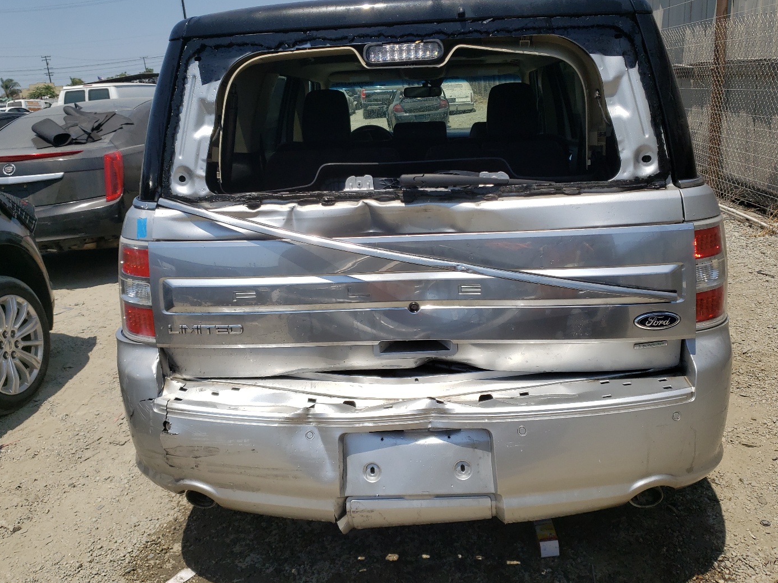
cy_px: 280
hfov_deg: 60.0
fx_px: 674
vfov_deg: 46.8
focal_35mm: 30
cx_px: 399
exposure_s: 1/5000
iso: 50
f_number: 1.5
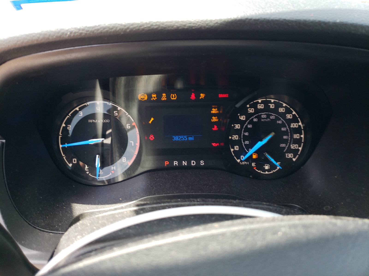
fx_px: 277
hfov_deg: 67.3
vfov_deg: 53.1
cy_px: 138
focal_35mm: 26
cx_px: 184
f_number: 1.5
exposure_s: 1/100
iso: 53
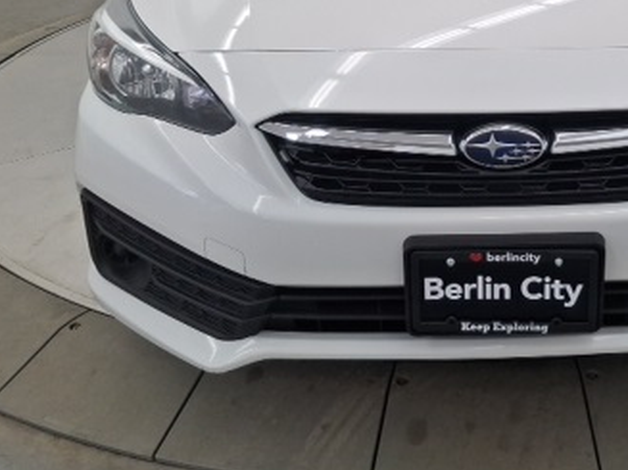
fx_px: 889
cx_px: 505
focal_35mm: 49
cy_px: 77
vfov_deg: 28.8
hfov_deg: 37.5
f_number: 1.8
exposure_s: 1/120
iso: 82
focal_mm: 4.69
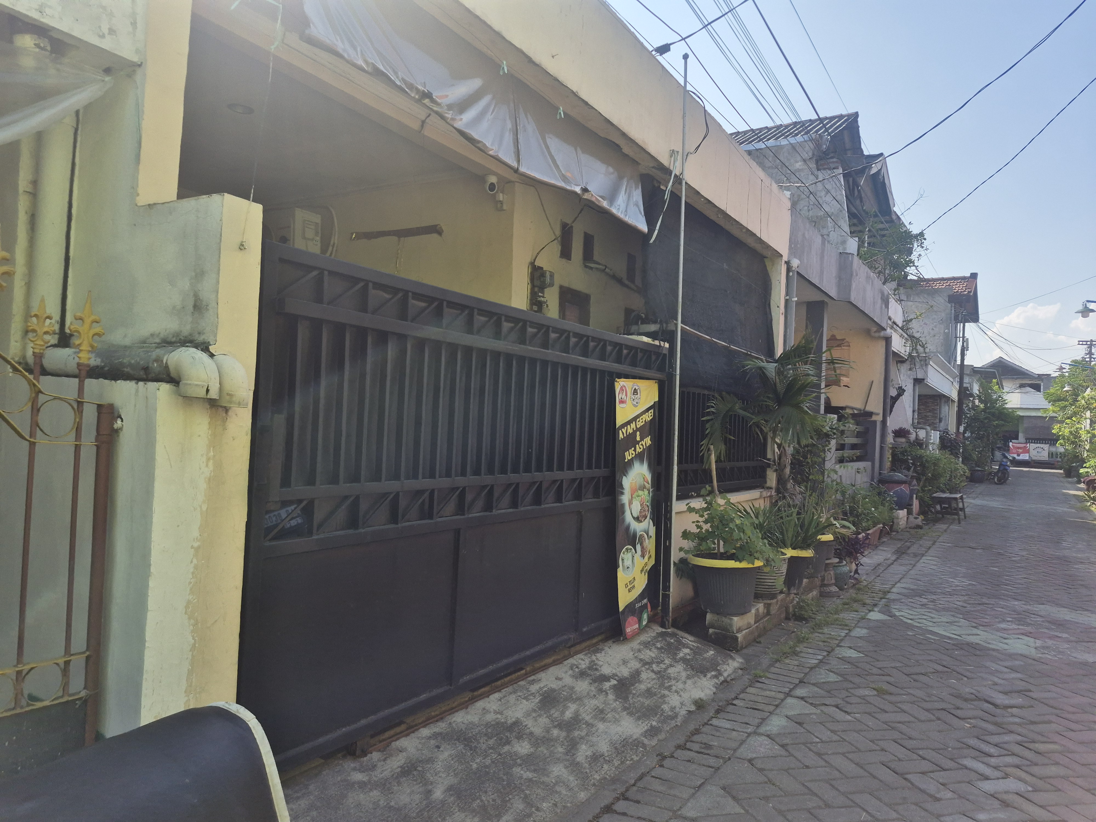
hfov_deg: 73.9
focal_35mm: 23
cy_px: 411
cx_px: 548
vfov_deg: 58.9
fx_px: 728
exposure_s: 1/1028
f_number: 1.8
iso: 25
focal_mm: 5.4
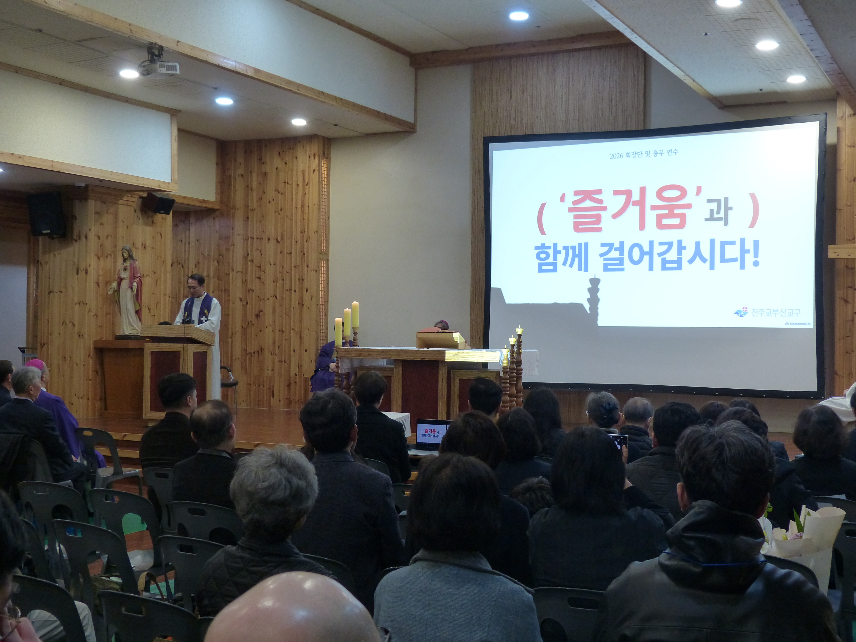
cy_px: 321
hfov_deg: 42.1
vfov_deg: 32.2
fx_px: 1113
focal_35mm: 45
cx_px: 428
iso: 320
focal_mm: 8.1
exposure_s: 1/60
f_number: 2.8
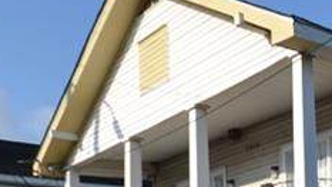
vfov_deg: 16.2
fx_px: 607
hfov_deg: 23.9
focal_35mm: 69
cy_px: 264
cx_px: 504
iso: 100
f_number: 8
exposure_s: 1/250
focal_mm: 10
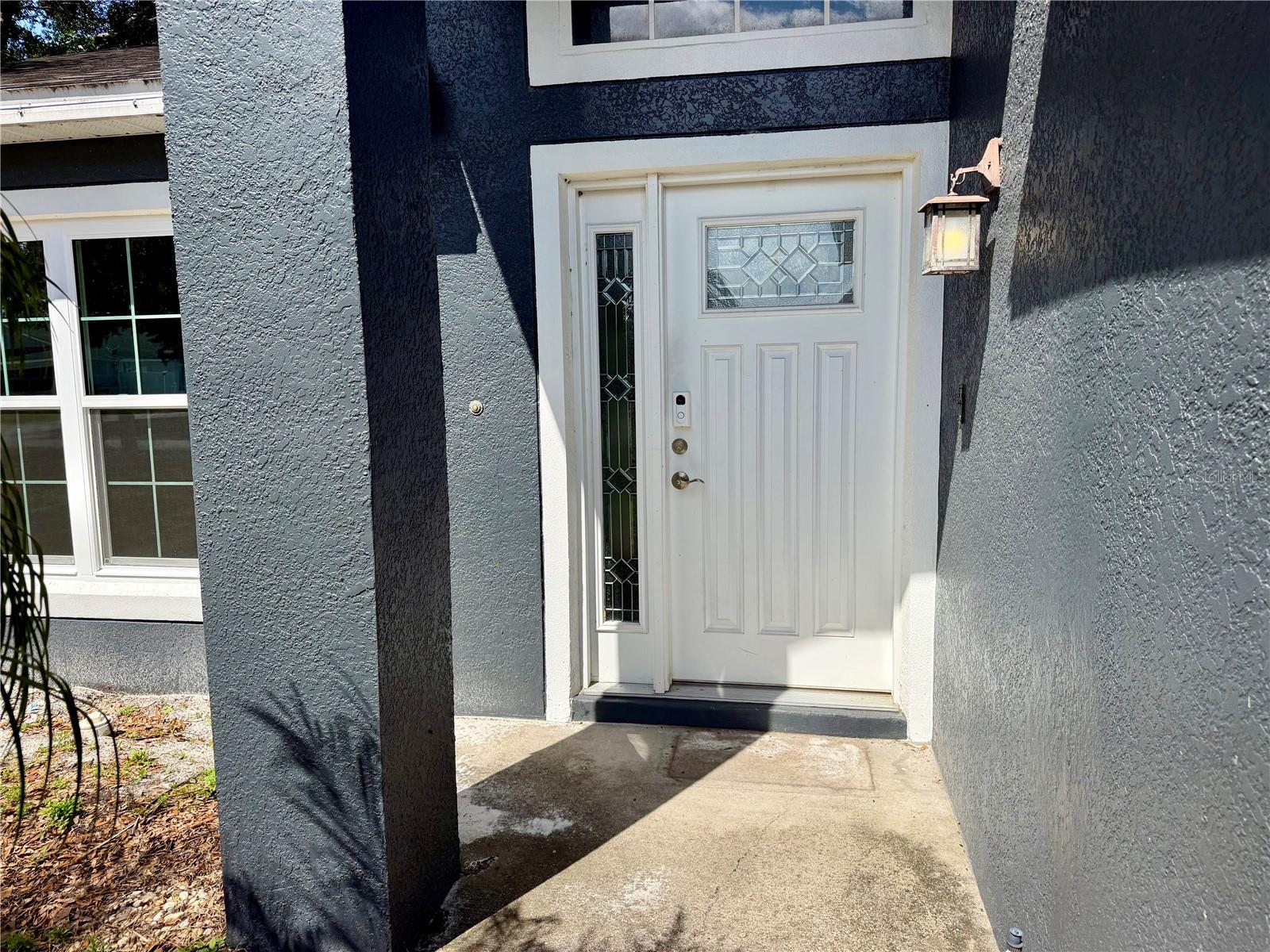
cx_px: 635
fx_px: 881
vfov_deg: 56.8
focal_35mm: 24
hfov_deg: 71.6
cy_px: 476
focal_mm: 6.76
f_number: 1.78
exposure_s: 1/4673
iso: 100
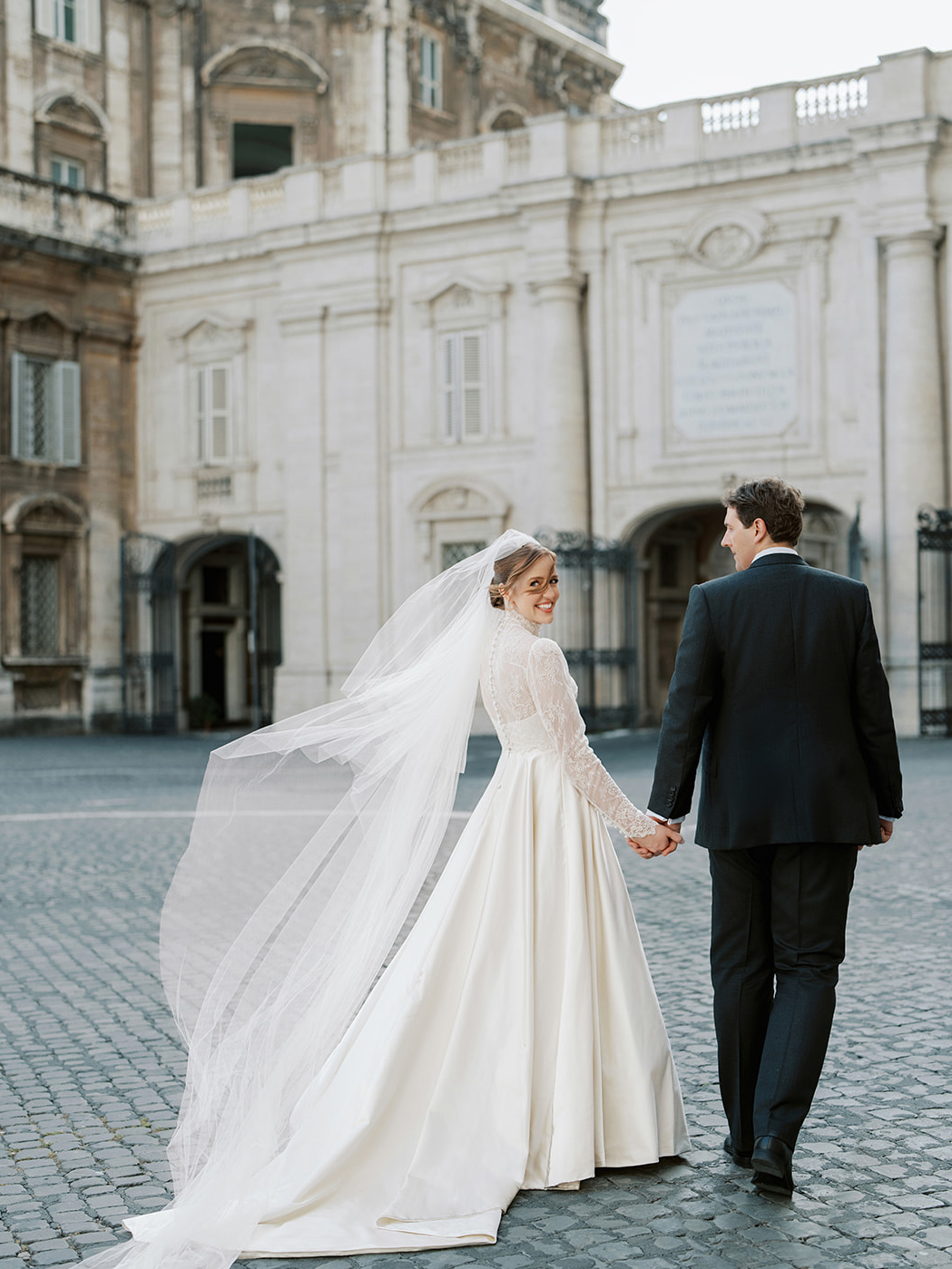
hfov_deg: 26.6
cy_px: 613
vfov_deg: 34.9
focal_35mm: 55
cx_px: 474
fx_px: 2017
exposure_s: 1/500
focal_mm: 50
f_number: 2
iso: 100
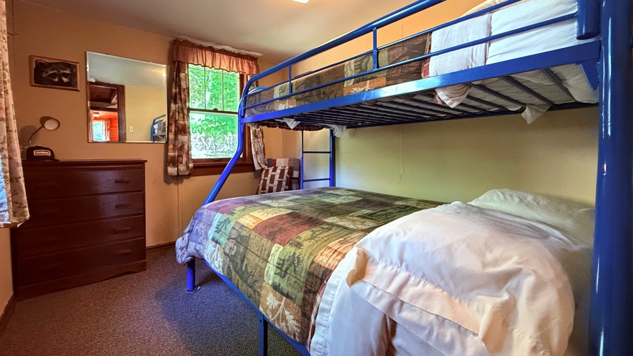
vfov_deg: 66.8
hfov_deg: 99.3
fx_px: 269
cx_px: 304
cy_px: 156
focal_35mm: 16
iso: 800
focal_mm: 2.22
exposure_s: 1/60
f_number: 2.2
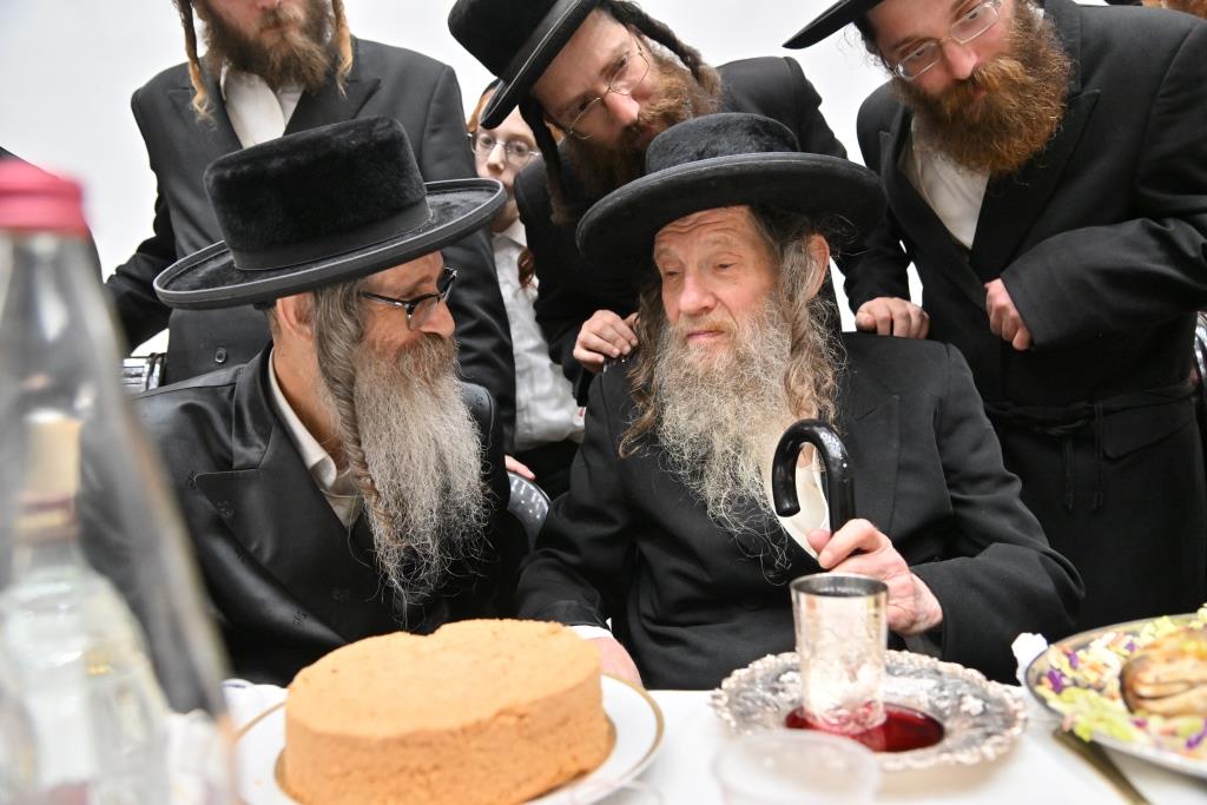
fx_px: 1006
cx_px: 604
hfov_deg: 61.9
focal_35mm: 30
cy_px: 402
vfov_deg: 43.6
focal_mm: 30
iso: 1600
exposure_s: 1/200
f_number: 4
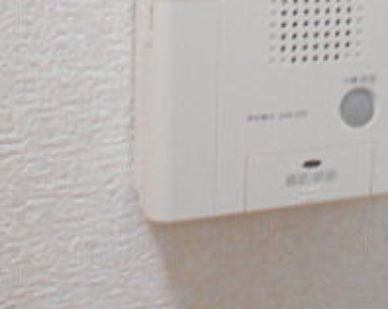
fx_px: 941
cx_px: 247
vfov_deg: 17.8
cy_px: -61
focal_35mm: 82
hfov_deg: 23.2
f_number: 3.2
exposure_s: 1/10
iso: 400
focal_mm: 4.6
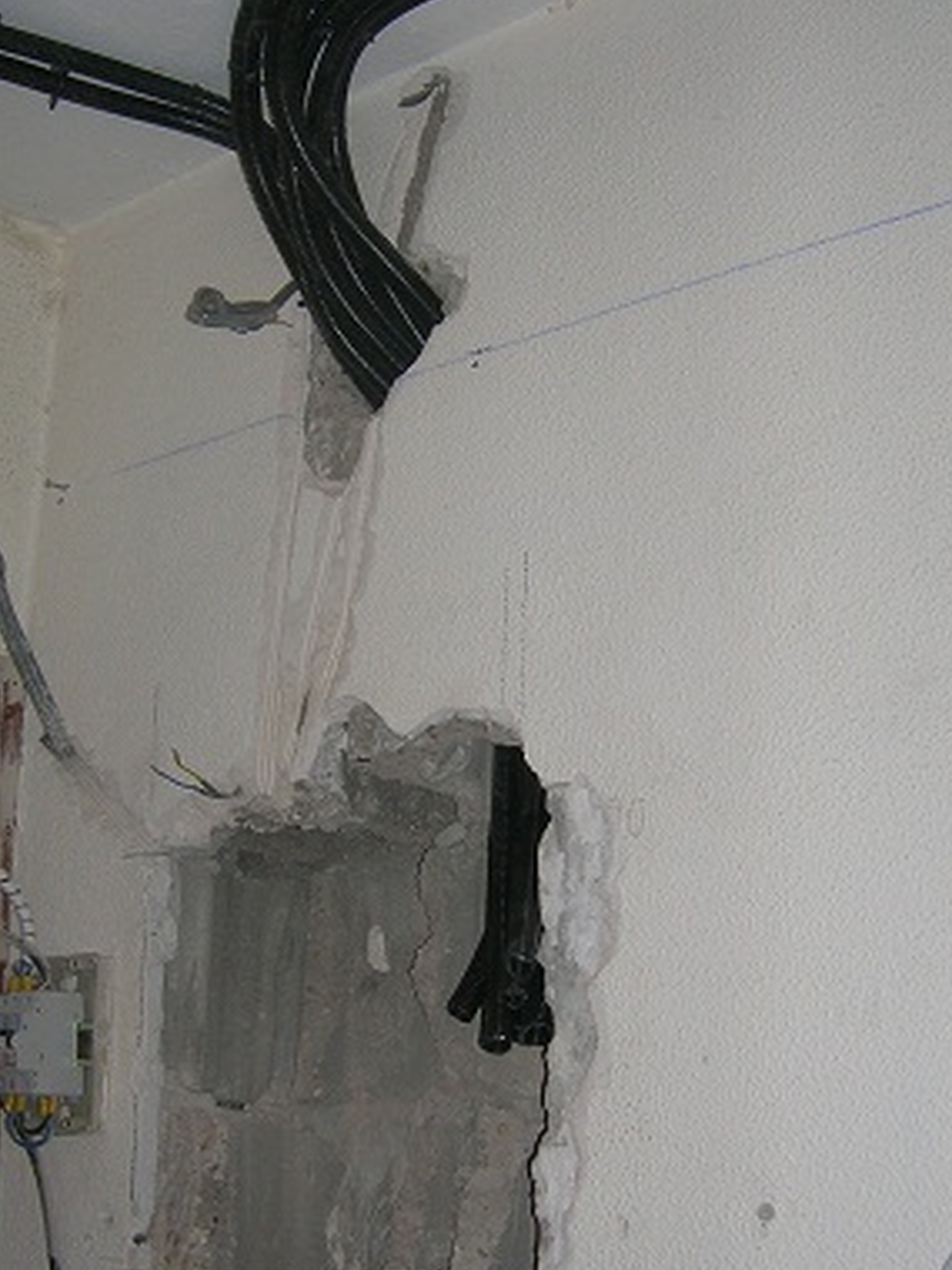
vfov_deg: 33.2
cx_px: 491
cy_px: 658
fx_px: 2127
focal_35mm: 58
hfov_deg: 25.2
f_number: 2.9
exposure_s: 1/60.1
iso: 50
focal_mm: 5.7
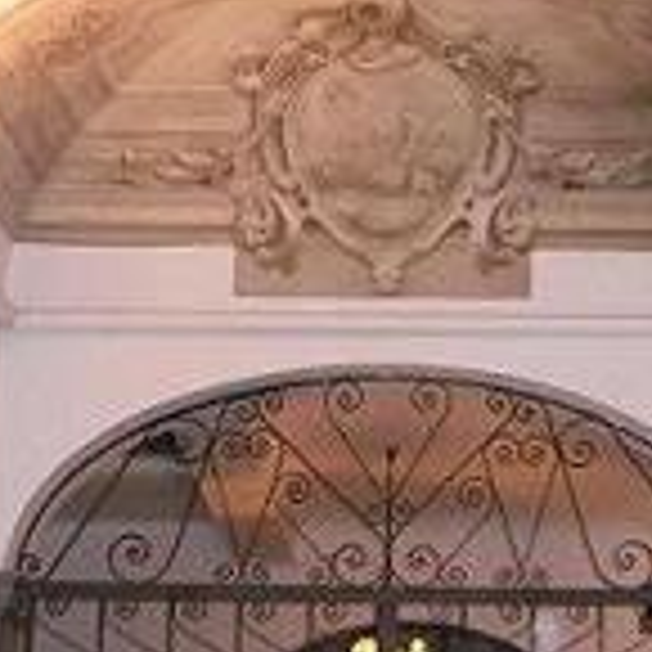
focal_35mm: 91
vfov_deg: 19.1
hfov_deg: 19.1
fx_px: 1939
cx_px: 339
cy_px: 355
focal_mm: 6.72
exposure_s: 1/30
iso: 320
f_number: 3.1
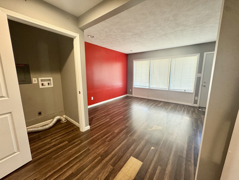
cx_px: 120
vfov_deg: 85.7
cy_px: 90
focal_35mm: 14
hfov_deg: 102.1
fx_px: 97
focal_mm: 2.22
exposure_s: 1/60
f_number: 2.2
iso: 160
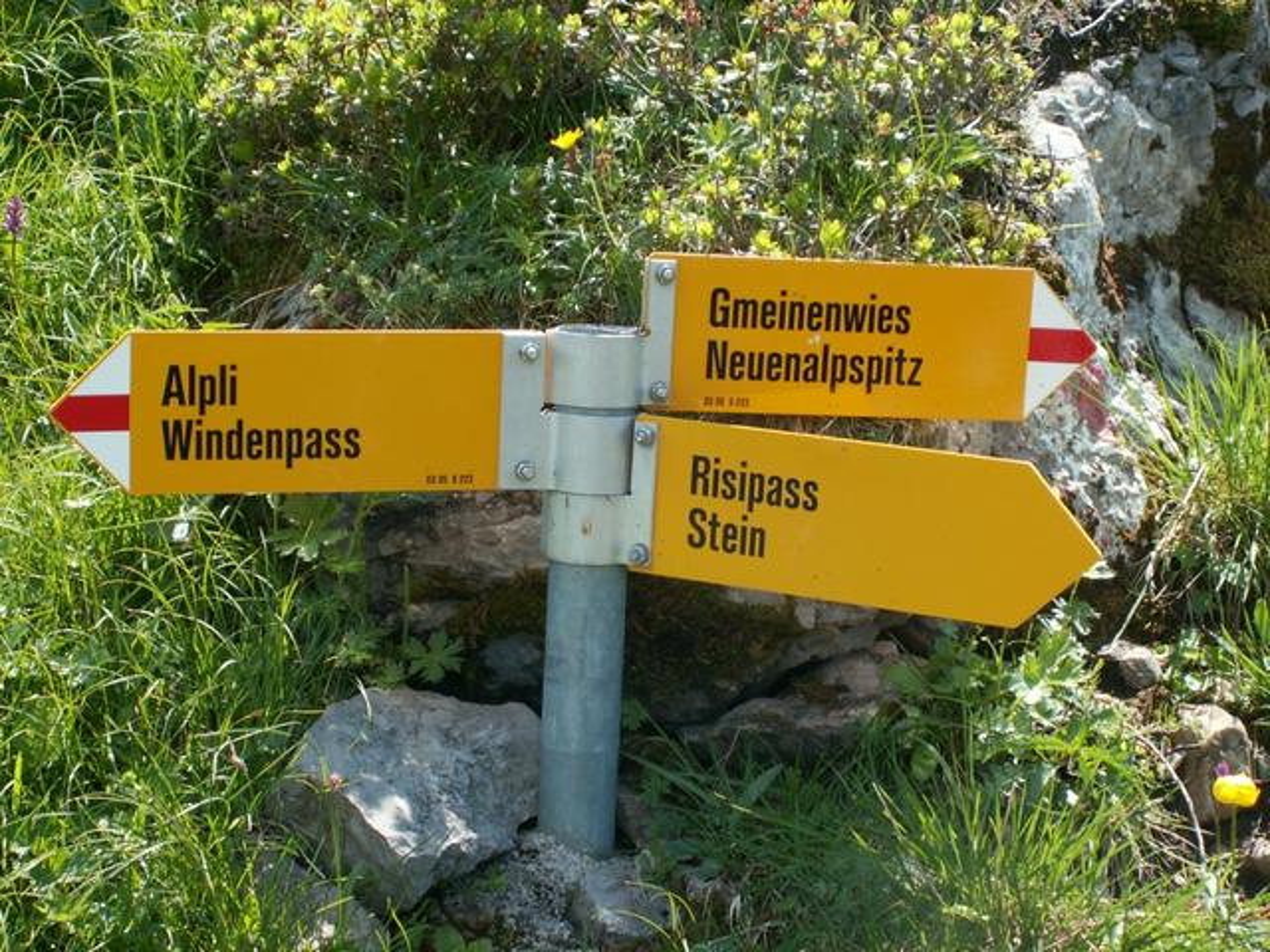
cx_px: 635
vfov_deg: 19.6
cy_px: 476
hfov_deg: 26.0
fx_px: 2752
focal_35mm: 75
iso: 50
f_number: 3.2
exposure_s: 1/250
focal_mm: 12.44
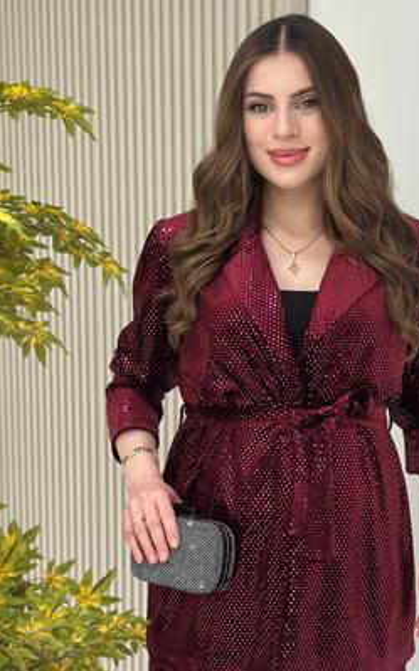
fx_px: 1244
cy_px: 393
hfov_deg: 19.1
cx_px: 281
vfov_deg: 30.2
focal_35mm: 68
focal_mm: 6.86
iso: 125
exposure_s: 1/146
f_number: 1.78
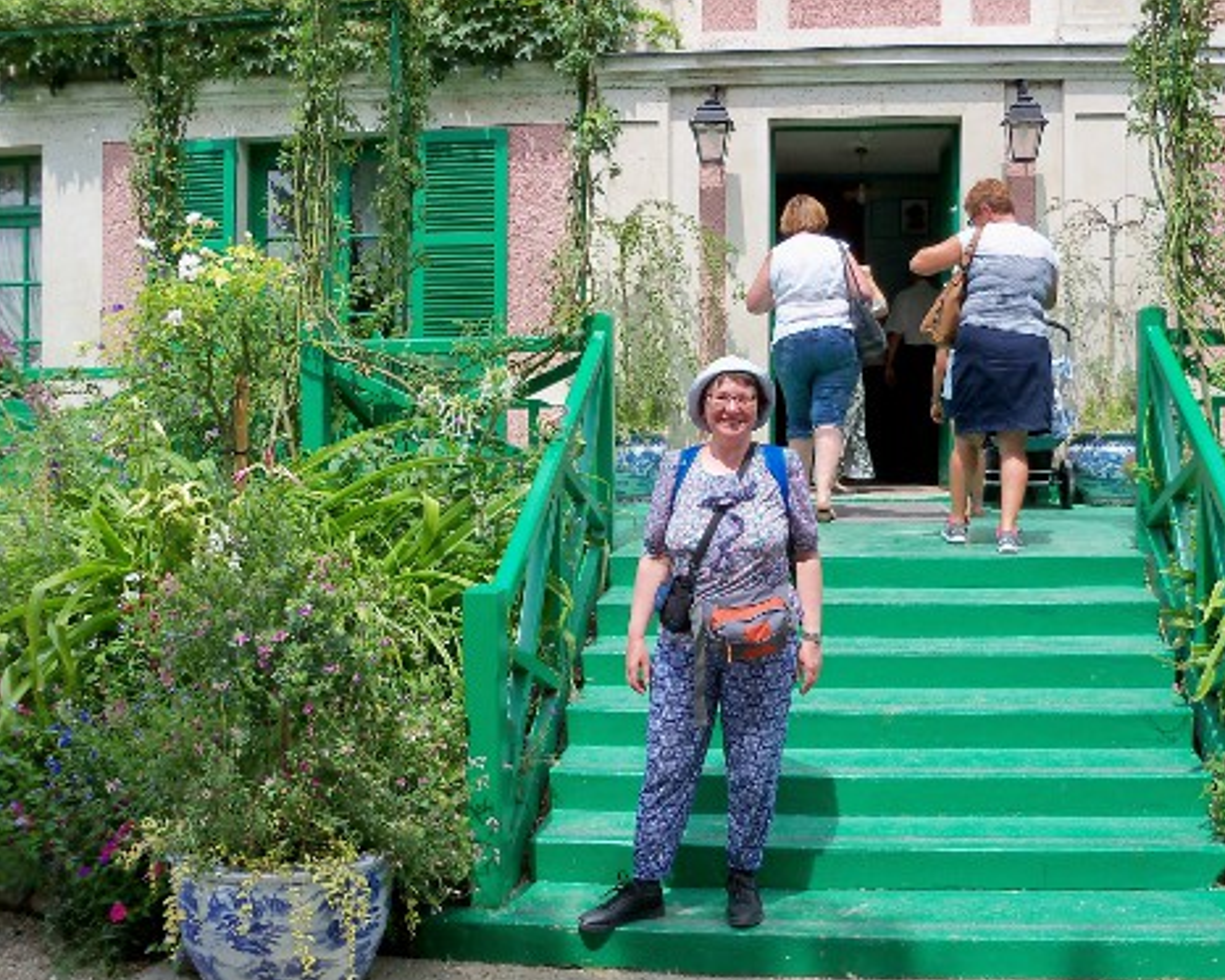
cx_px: 676
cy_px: 487
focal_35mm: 39
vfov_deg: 38.2
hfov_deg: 46.8
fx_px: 1414
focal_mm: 6.2
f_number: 3.5
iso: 64
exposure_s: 1/400
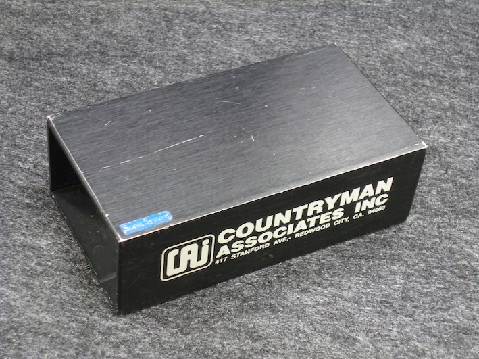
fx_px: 1189
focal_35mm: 86
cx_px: 240
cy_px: 180
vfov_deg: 17.2
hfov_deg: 22.8
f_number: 4.8
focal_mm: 15.3
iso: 400
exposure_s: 1/1.6
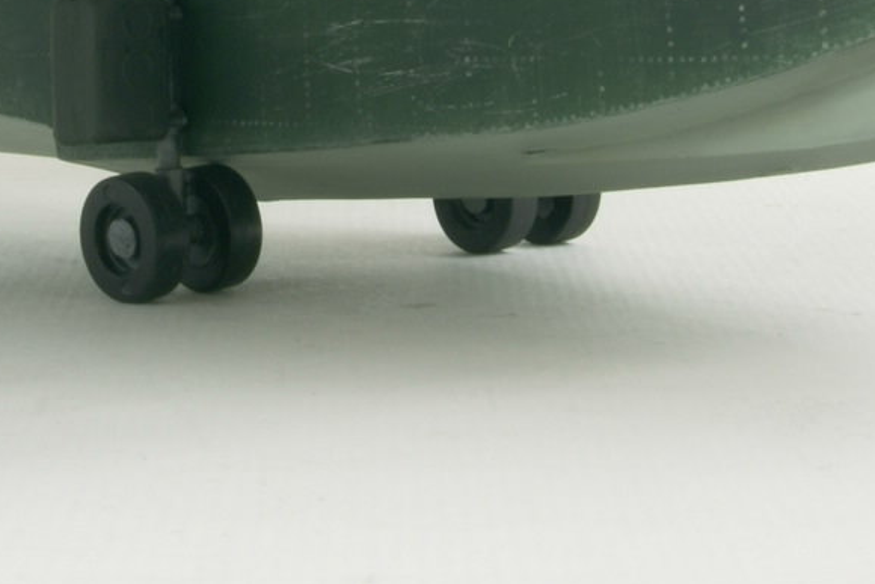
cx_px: 183
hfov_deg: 14.7
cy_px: -143
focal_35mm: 139
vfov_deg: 9.7
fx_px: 3379
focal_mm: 28
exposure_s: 2
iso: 80
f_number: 29
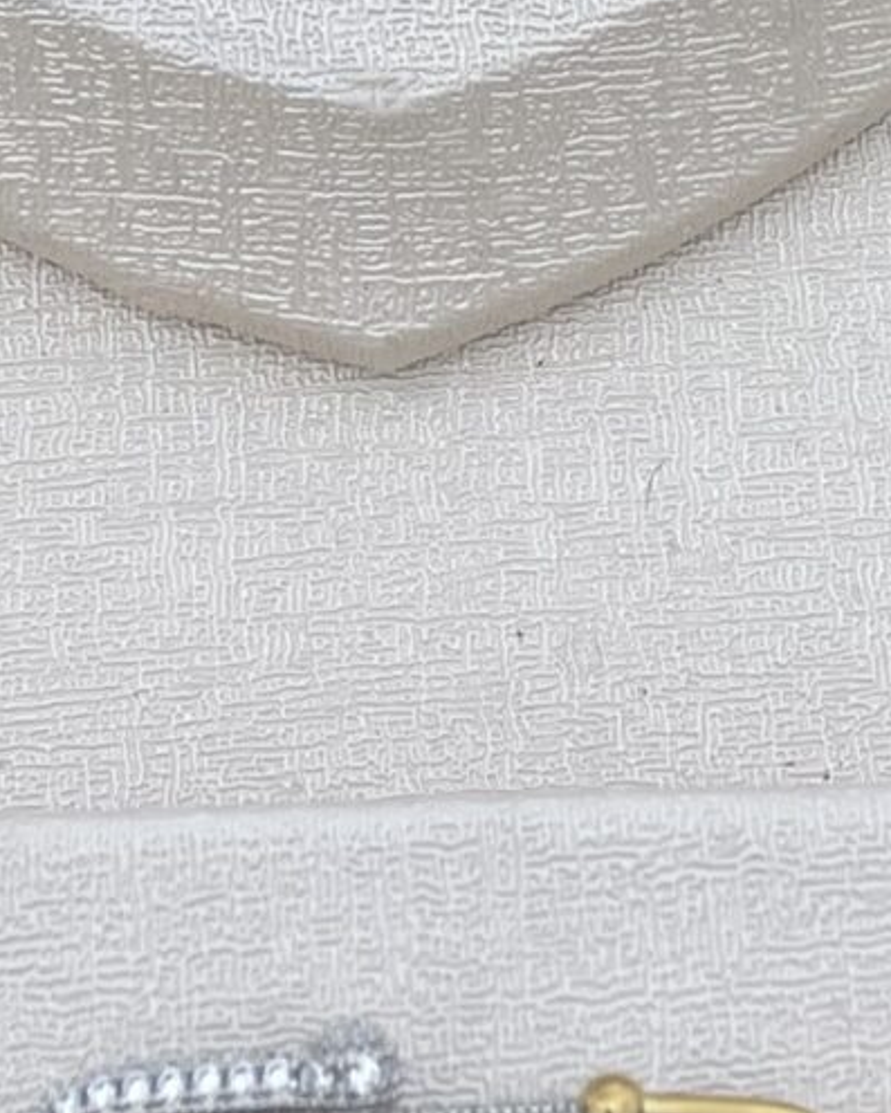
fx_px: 4317
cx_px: 429
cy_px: -682
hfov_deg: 11.8
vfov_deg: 13.6
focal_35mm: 131
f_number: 1.6
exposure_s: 1/4831
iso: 32
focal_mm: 4.2
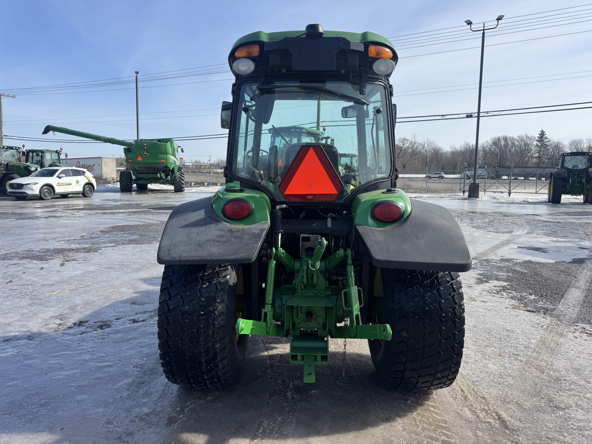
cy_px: 222
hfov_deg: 71.6
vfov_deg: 56.8
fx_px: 410
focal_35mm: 24
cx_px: 296
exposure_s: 1/4608
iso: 80
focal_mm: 6.76
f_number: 1.78
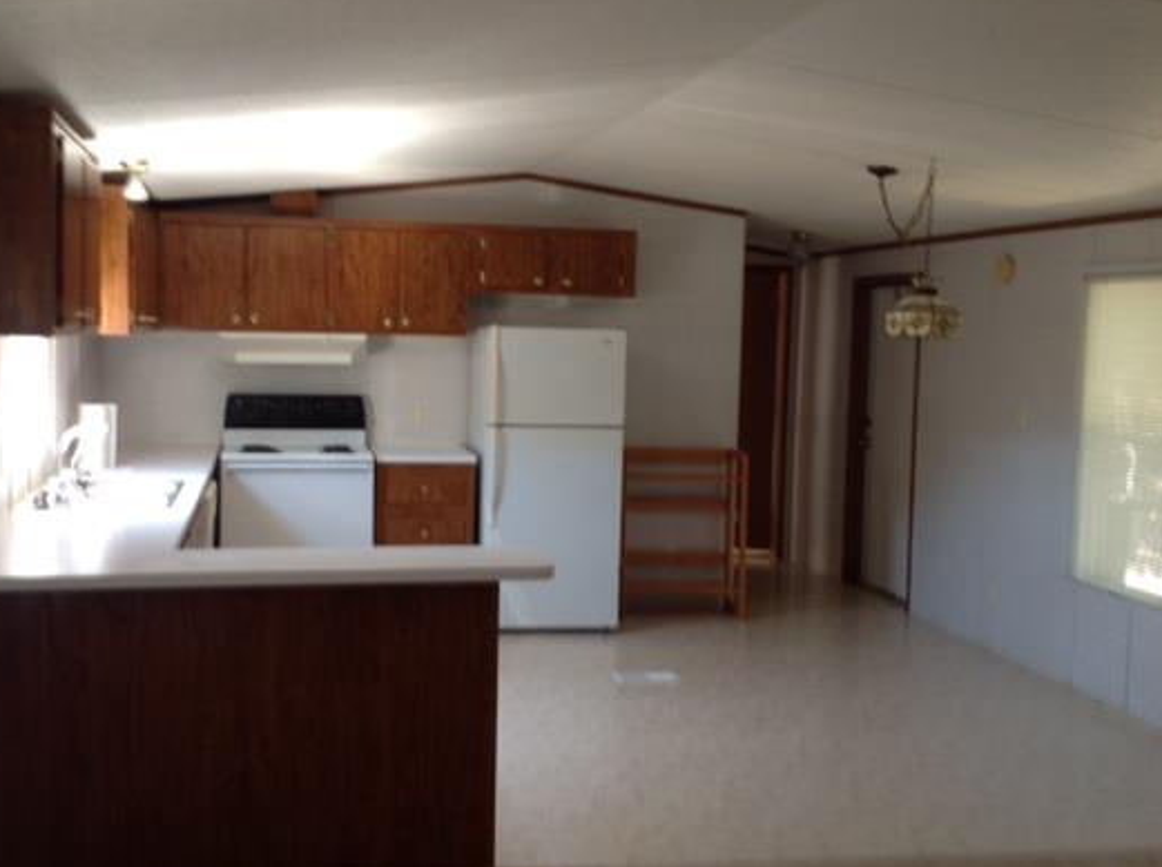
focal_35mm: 43
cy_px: 430
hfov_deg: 43.8
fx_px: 1441
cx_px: 502
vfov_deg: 33.5
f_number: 2.4
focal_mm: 4.28
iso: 64
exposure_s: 1/15
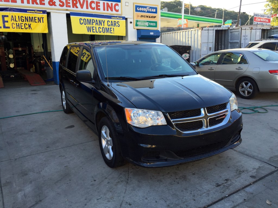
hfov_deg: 61.7
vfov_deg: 48.2
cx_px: 139
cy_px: 104
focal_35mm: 29
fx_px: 233
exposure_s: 1/244
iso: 32
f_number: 2.2
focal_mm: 4.15
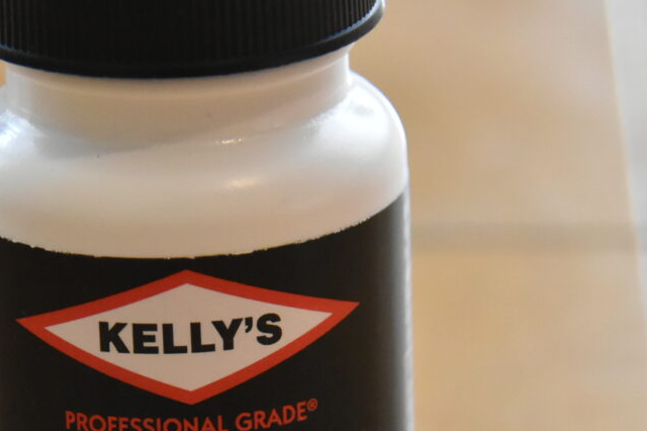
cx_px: 180
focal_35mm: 281
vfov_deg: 4.9
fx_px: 5047
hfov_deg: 7.3
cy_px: 341
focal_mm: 78
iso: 4000
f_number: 5.6
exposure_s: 1/125
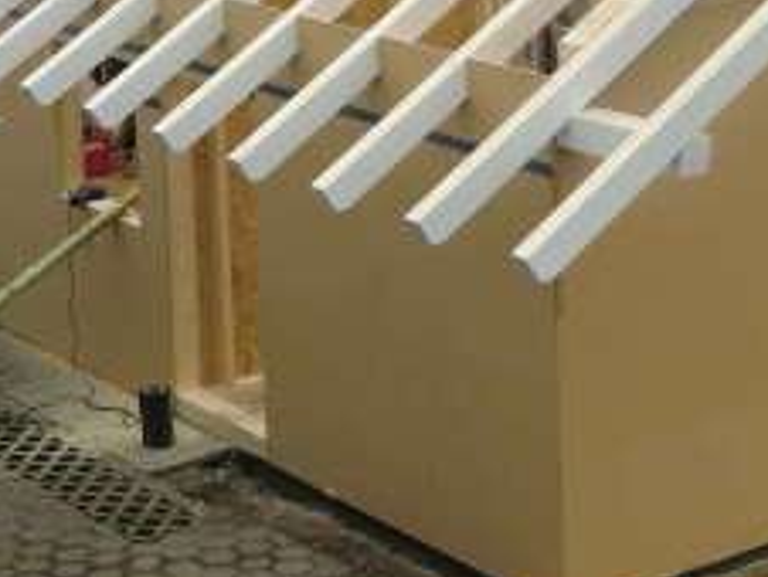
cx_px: 625
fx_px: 2354
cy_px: -132
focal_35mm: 106
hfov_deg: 18.3
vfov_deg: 13.6
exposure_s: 1/100
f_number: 3.8
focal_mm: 7.1
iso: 64
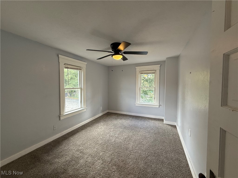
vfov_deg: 85.7
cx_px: 119
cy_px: 89
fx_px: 96
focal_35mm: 14
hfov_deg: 102.1
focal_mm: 2.22
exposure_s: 1/120
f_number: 2.2
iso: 200
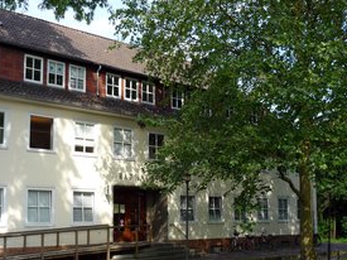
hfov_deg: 39.6
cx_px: 159
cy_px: 149
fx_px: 481
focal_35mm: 48
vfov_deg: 30.2
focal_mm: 5.5
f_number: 2.8
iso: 100
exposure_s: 1/400
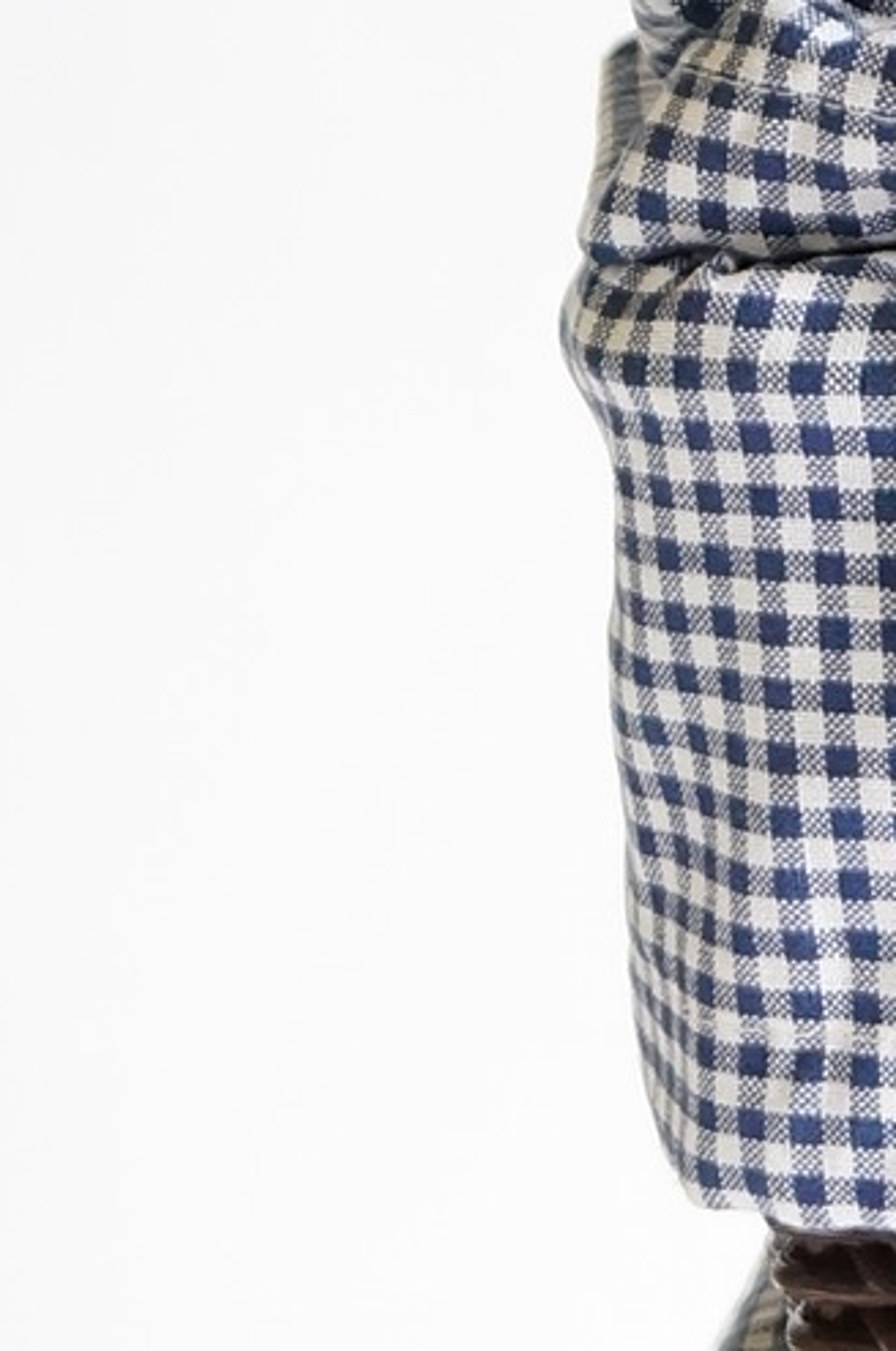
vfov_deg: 11.6
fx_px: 6673
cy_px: 628
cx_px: 1991
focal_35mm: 178
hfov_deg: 7.3
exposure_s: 1/60
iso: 800
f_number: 4
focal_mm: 24
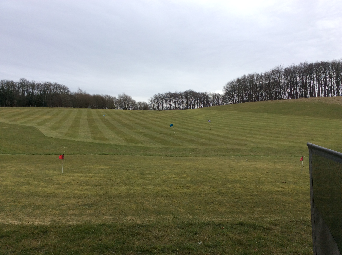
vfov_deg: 44.1
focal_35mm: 32
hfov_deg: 56.9
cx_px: 171
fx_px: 316
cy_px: 128
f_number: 2.4
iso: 32
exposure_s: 1/515
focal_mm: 3.3
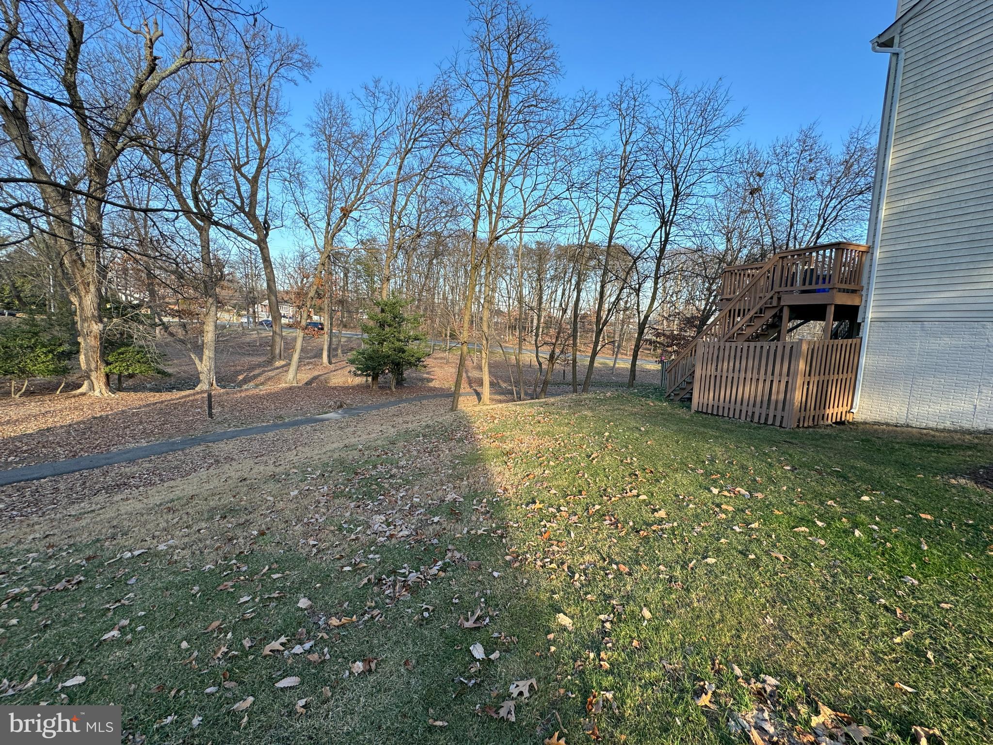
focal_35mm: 14
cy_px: 372
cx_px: 496
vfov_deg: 85.7
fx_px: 402
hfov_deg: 102.1
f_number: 2.2
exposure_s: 1/233
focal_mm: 2.22
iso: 40
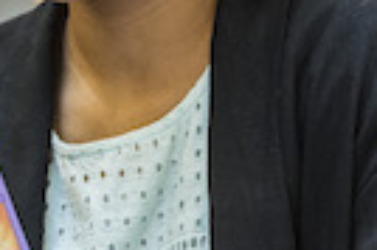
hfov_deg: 2.7
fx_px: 8085
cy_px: 94
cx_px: -259
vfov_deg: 1.8
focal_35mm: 773
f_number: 3.5
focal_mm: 185
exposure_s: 1/200
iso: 3200
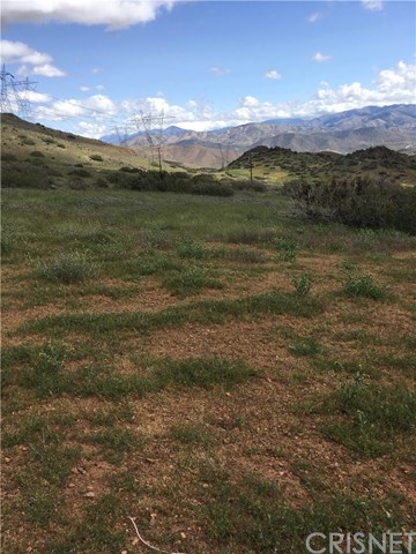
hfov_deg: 48.2
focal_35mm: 29
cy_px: 277
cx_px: 208
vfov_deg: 61.7
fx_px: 465
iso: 25
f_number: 2.2
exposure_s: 1/1508
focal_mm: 4.15
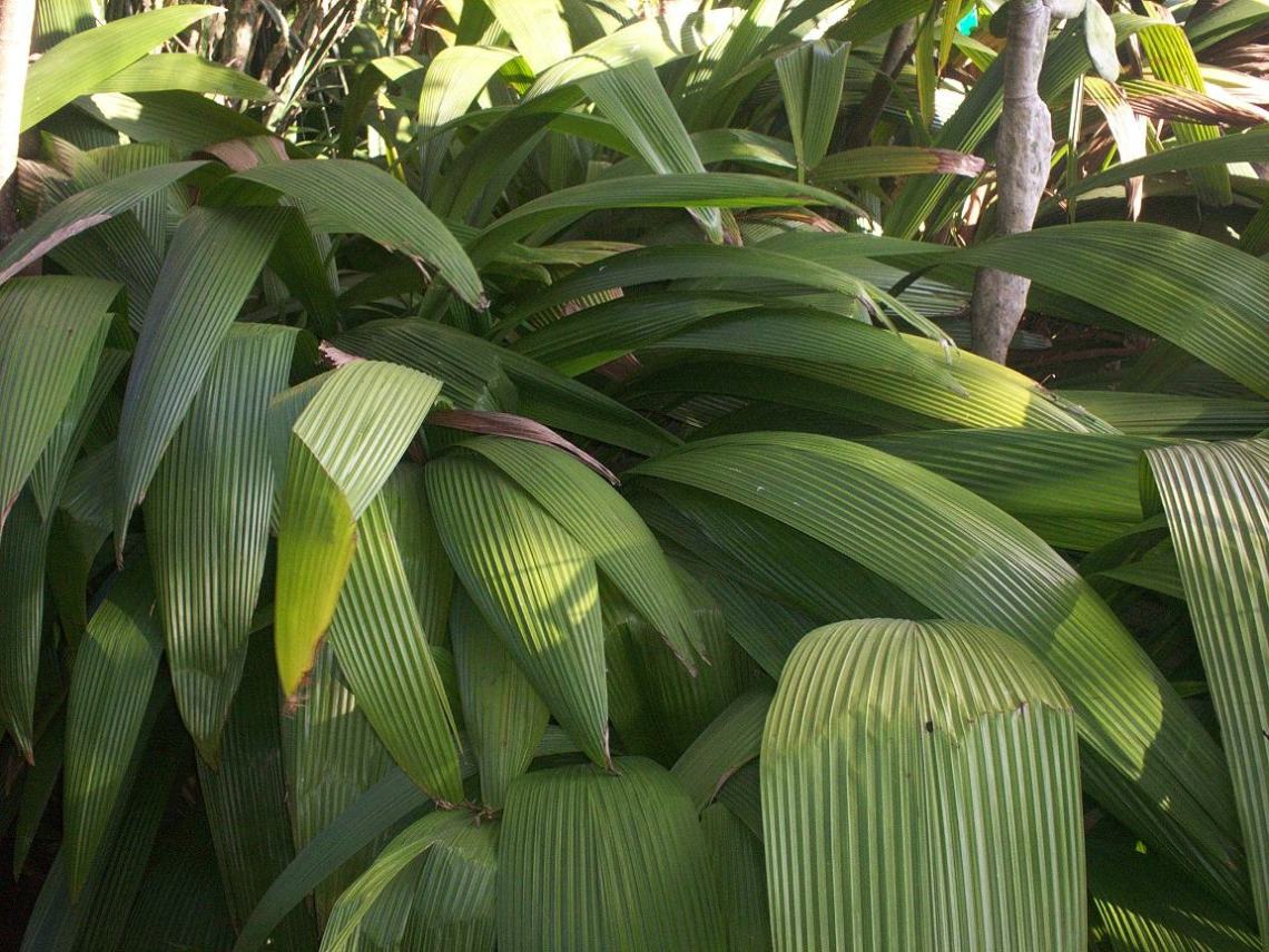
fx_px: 1320
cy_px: 476
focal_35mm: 36
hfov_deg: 51.4
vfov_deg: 39.7
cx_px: 634
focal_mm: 6
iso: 140
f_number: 4.5
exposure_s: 1/60
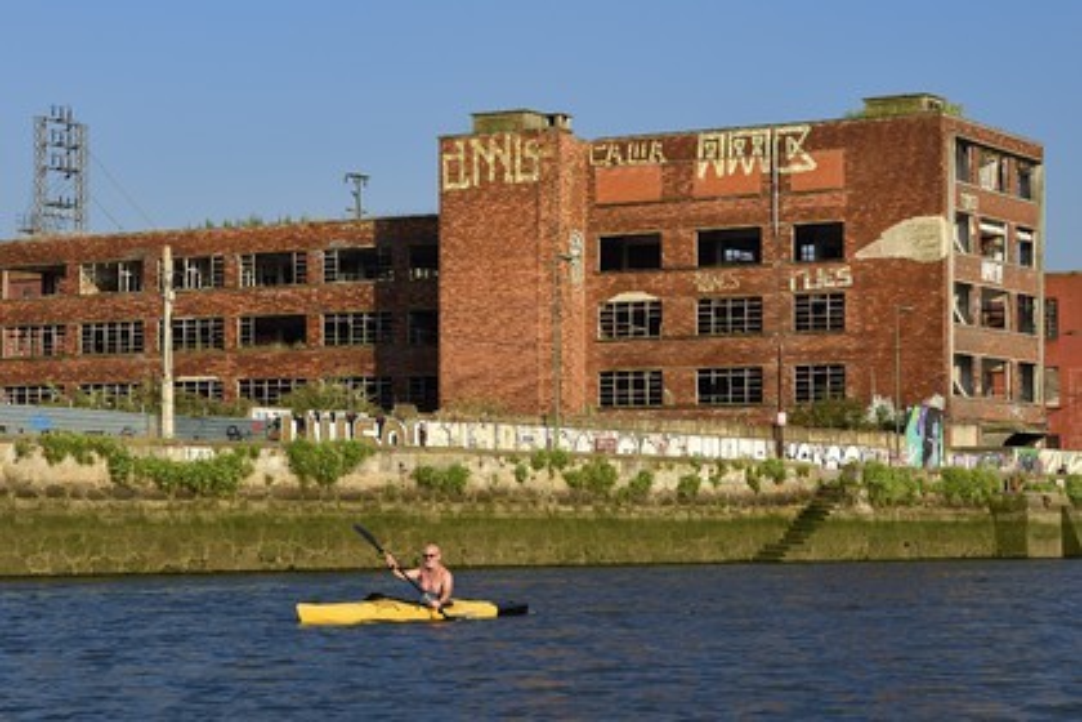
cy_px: 361
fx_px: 2464
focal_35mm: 82
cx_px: 541
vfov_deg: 16.7
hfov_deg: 24.8
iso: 200
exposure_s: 1/500
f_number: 8
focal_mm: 82
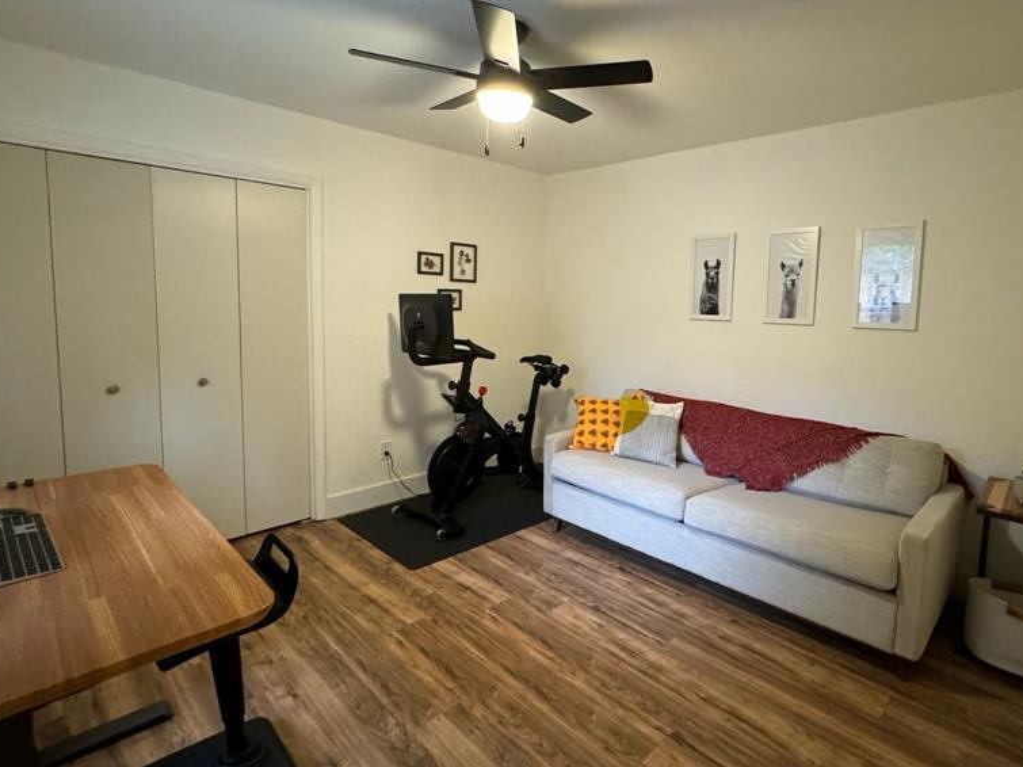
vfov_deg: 68.6
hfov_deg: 84.4
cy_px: 356
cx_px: 565
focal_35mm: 19
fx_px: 561
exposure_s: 1/60
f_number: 2.2
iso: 1000
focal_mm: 2.22
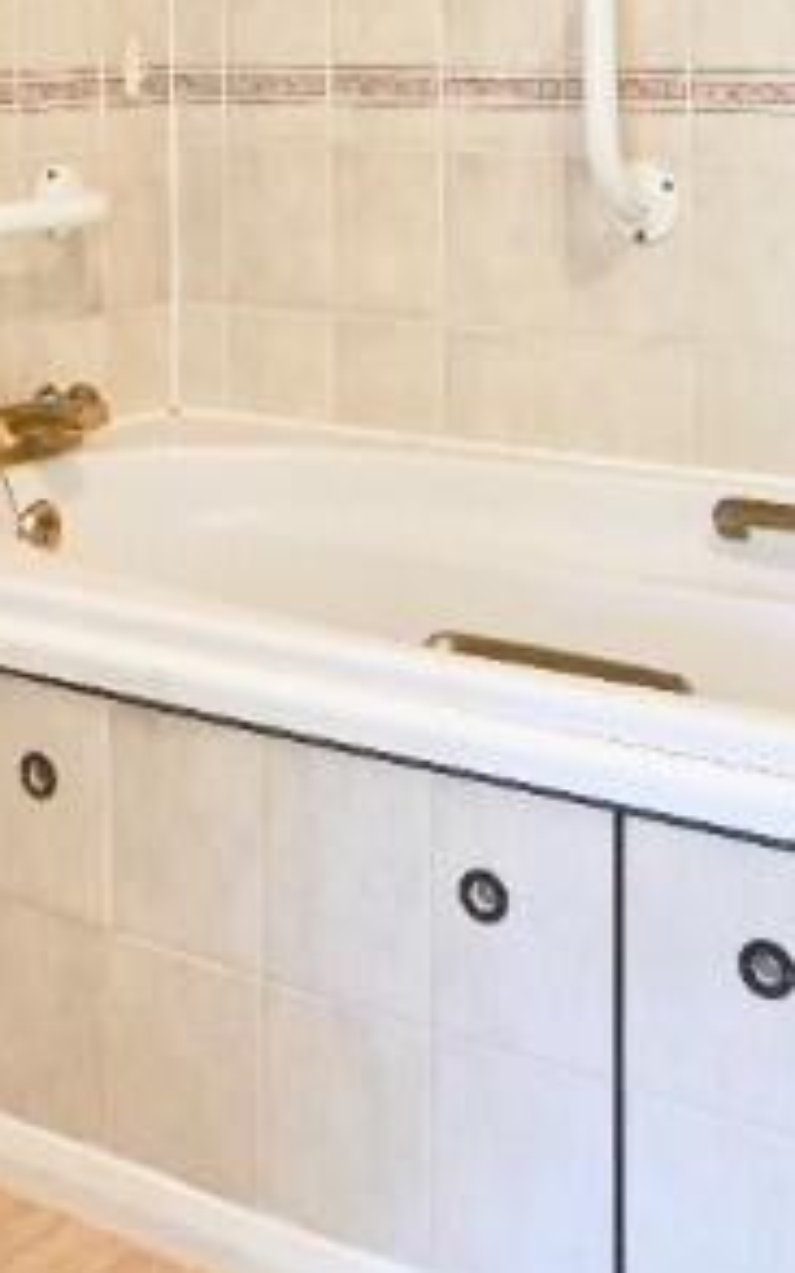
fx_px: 1977
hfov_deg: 22.6
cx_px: 256
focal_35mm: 57
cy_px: 2
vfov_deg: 32.8
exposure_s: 1/160
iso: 2000
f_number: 4
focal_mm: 16
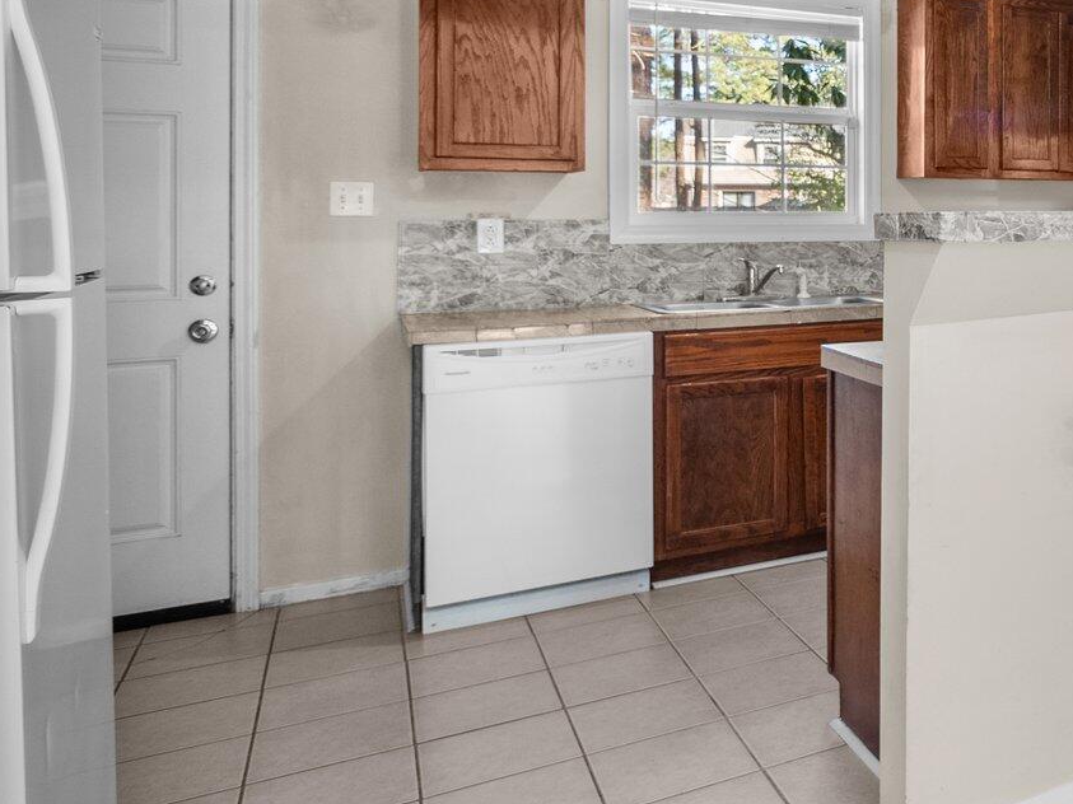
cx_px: 1184
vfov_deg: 40.3
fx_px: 1054
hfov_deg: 42.3
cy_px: 174
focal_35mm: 34
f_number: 4
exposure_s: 1/10
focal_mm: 7
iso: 400
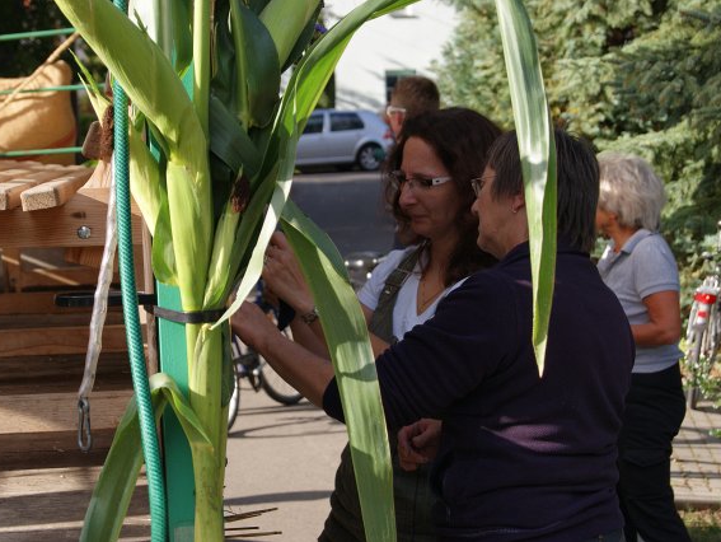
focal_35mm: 90
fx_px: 1866
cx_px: 375
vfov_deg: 16.5
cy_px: 271
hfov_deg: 21.9
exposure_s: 1/125
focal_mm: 55
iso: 100
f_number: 7.1
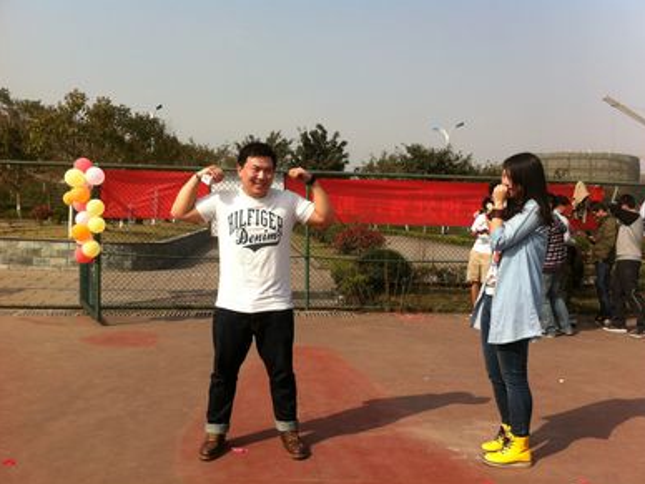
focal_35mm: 36
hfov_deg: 51.4
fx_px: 671
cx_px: 329
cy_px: 245
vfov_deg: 39.7
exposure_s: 1/1436
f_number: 2.8
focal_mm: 3.85
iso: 80
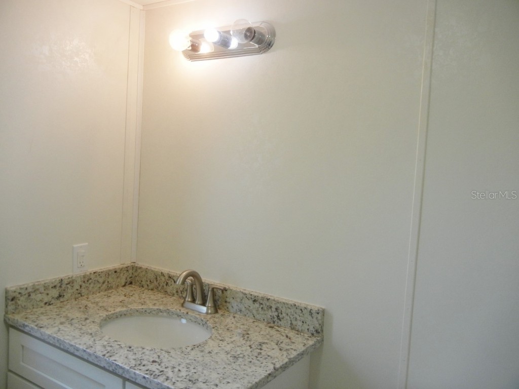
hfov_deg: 60.0
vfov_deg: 46.8
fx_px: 450
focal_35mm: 30
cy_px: 194
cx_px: 260
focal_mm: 5.4
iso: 160
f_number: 3.5
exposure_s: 1/56.8
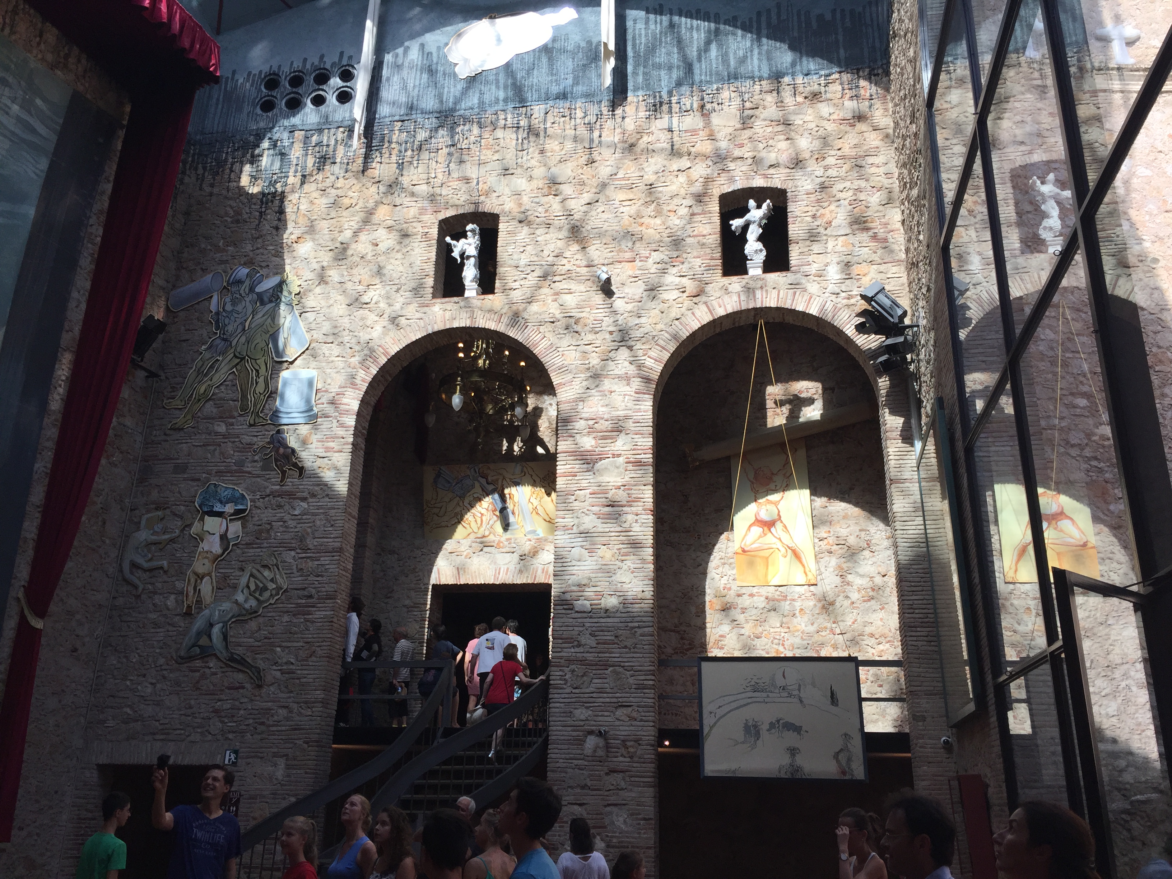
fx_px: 982
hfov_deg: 61.7
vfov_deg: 48.2
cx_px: 586
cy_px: 440
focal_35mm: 29
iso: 32
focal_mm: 4.15
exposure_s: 1/628
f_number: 2.2
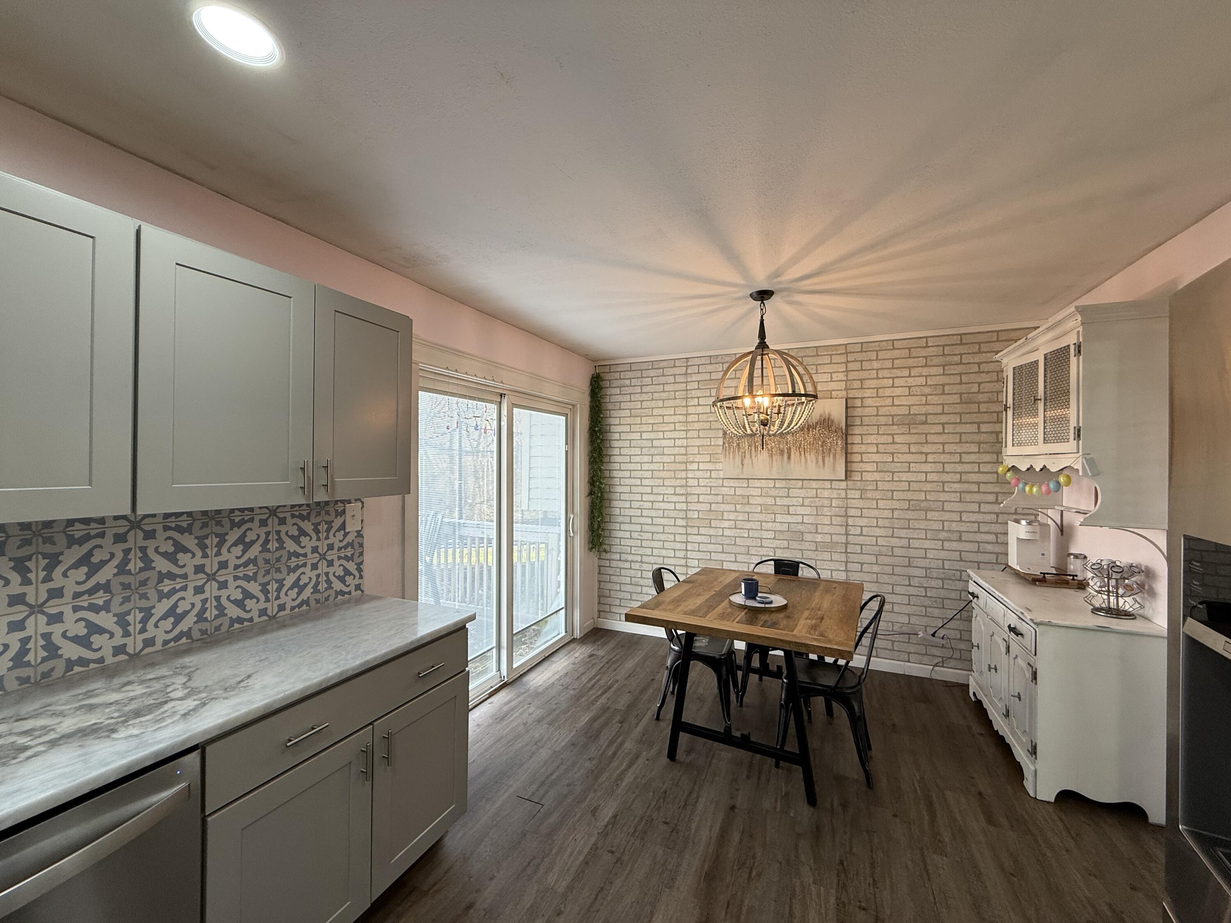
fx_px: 498
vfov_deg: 85.7
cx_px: 616
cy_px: 462
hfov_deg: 102.1
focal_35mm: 14
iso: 80
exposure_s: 1/120
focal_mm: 2.22
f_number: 2.2
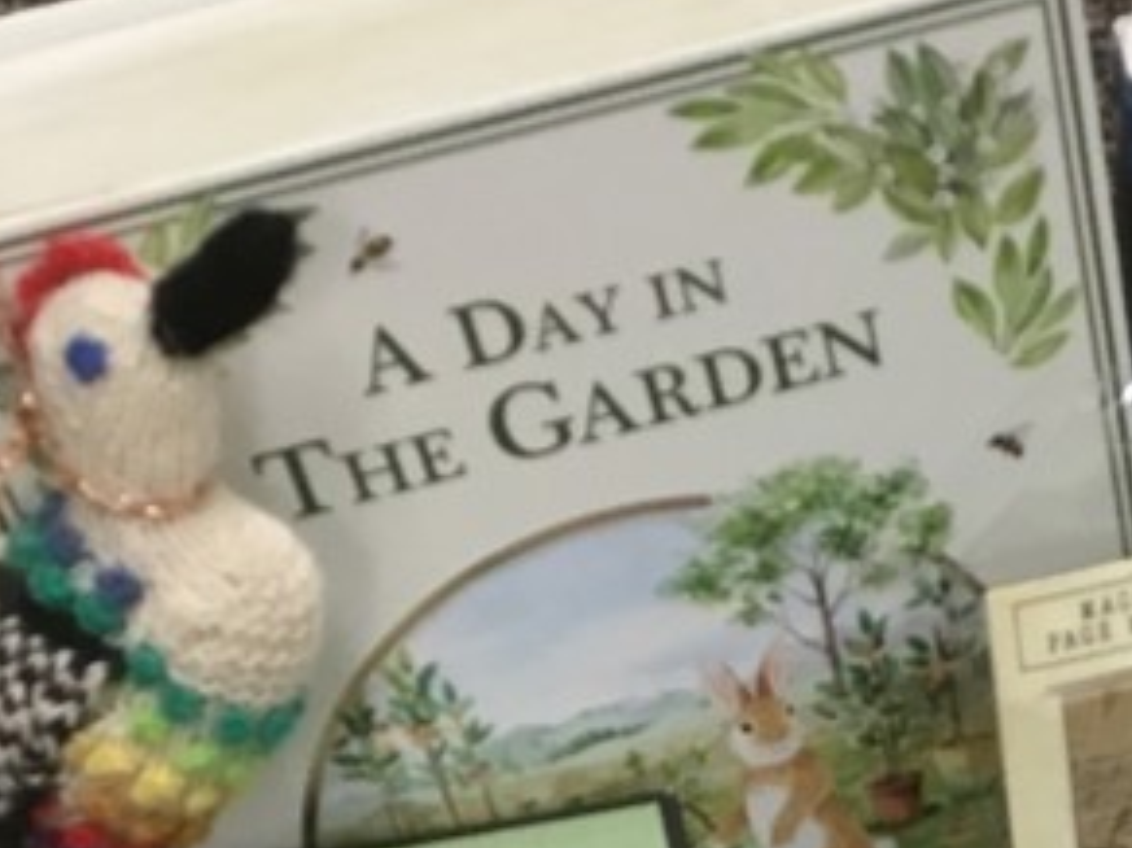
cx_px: 1155
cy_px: 1134
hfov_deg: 19.8
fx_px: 3138
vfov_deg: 14.7
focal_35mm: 96
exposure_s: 1/30
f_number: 2.4
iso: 64
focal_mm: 3.3
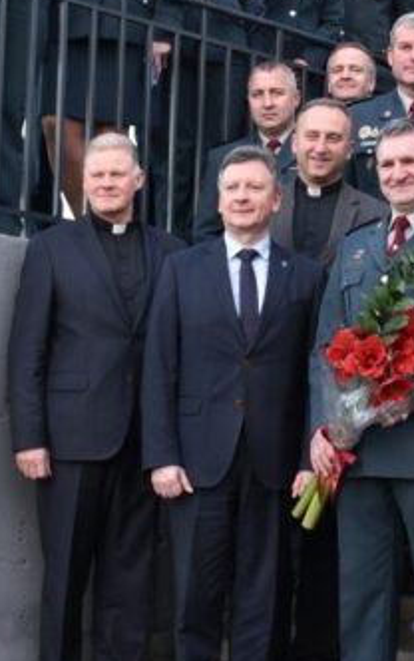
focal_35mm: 113
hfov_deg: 11.5
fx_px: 2036
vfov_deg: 18.3
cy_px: 187
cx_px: 424
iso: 400
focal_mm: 24
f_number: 4.5
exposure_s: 1/80
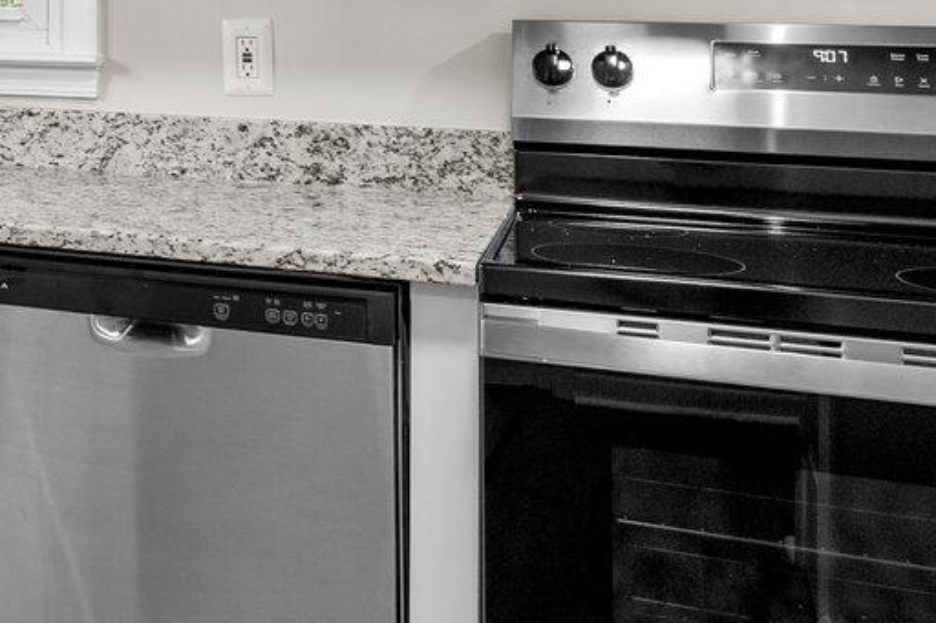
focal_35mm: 64
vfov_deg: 20.3
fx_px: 1663
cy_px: -56
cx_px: -406
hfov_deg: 25.2
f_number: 8
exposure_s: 1/2
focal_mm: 16
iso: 400
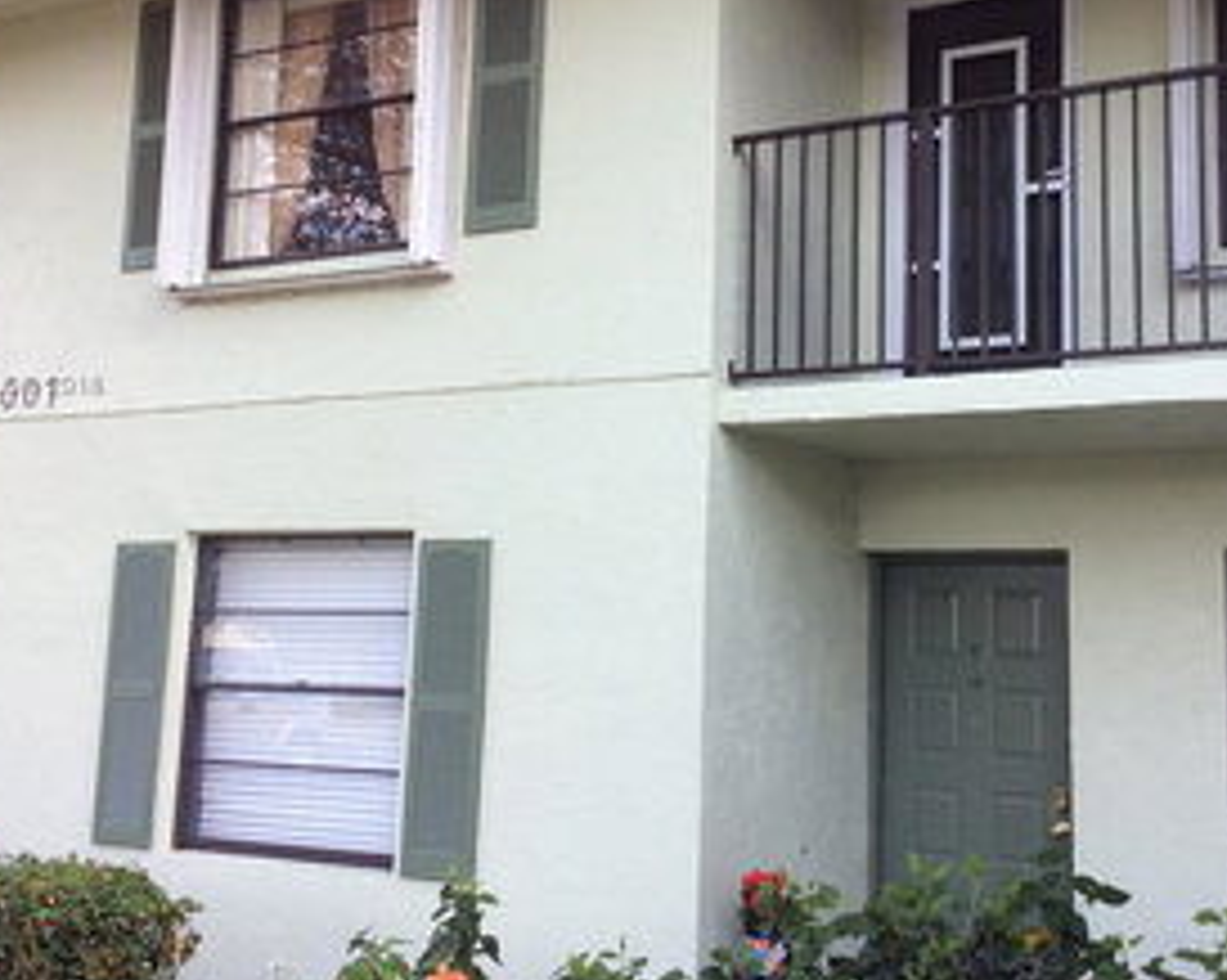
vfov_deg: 30.7
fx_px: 1778
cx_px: 681
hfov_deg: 38.0
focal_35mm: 49
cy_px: 387
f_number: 2.4
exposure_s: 1/120
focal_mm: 3.3
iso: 32
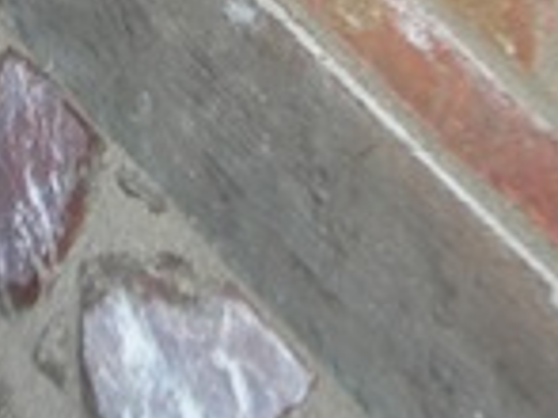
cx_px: 156
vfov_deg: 8.8
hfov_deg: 11.9
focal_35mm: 166
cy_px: -152
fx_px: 2674
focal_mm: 7.8
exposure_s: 1/67.6
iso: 50
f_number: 2.8
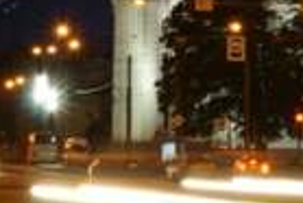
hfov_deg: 6.8
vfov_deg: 4.5
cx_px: 395
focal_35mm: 300
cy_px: -135
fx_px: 2529
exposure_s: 3.2
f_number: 13
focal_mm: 45
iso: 100
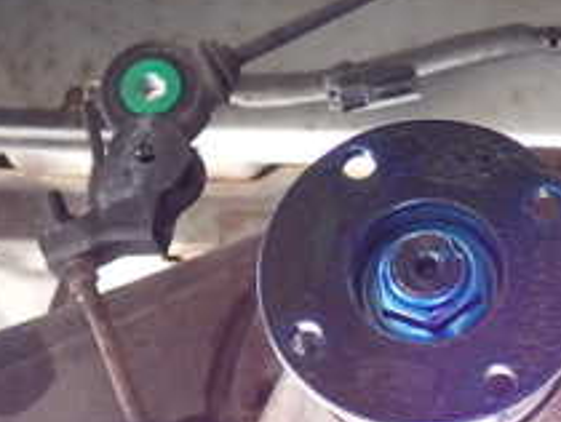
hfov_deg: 12.6
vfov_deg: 9.6
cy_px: 350
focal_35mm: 154
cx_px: 572
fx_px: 2499
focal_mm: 9.65
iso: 200
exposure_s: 1/60
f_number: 3.3
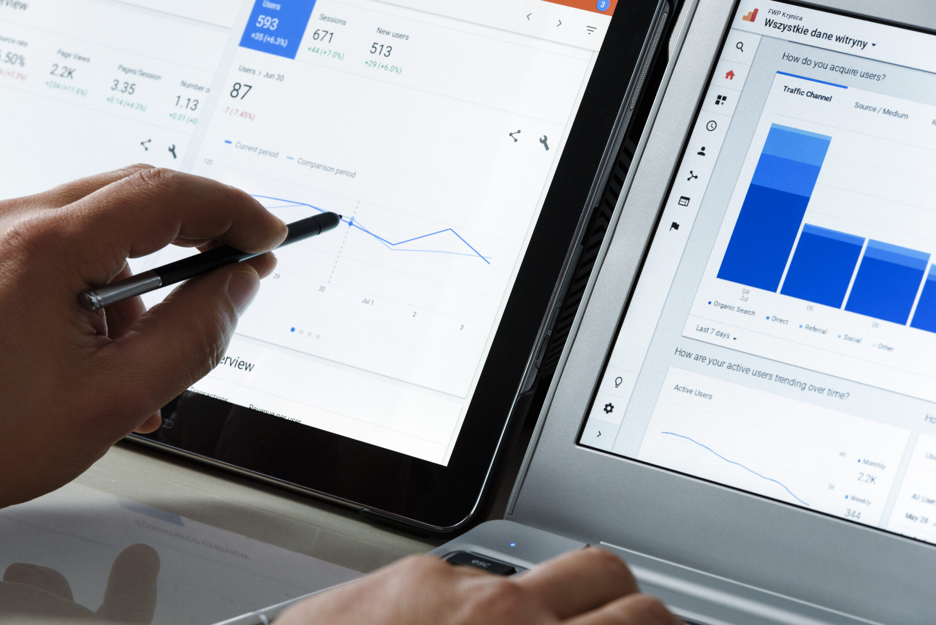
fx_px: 3511
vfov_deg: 10.2
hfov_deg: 15.2
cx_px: 468
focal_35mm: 135
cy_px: 312
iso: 500
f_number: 11
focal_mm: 135
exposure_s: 1/15
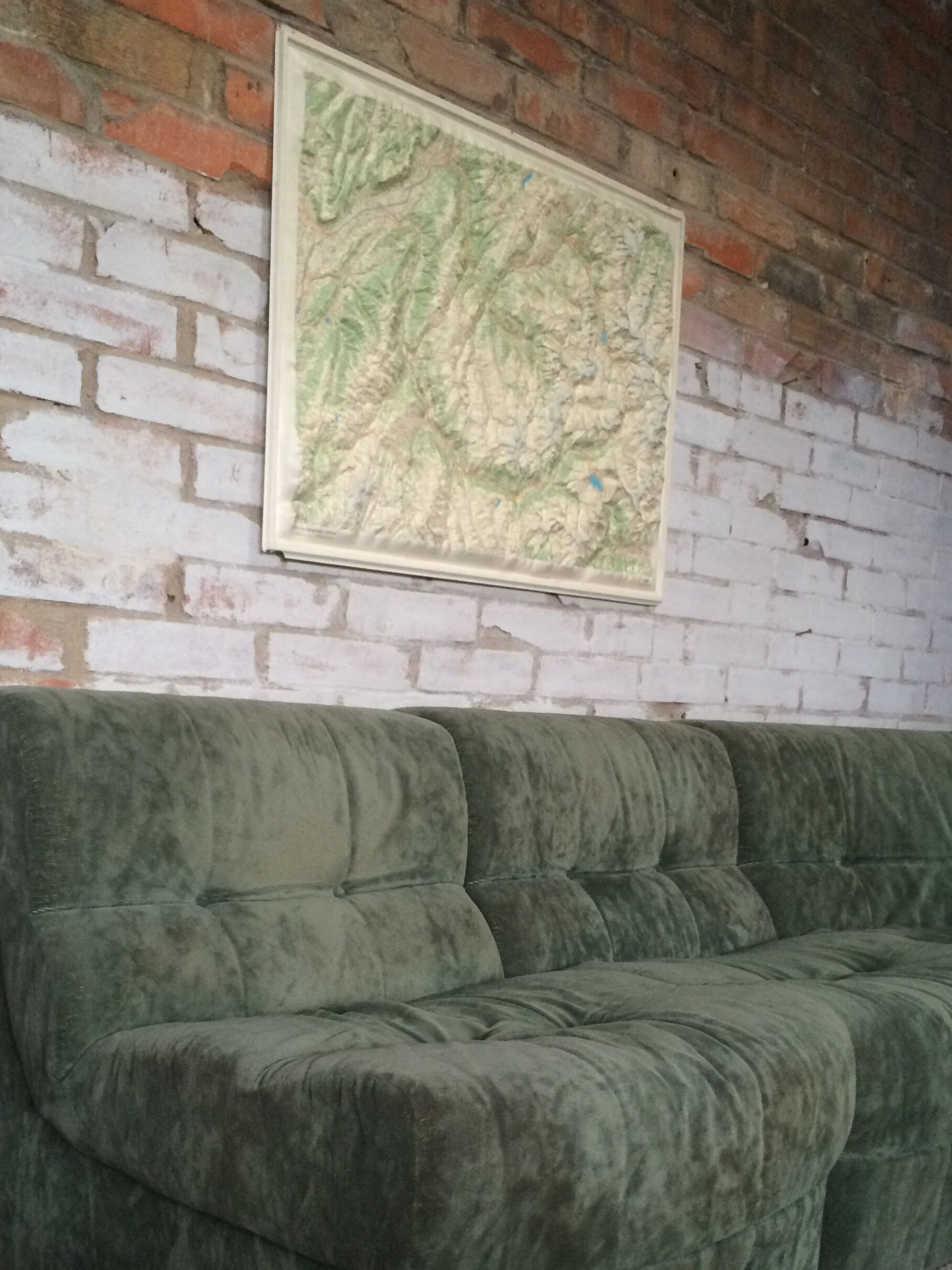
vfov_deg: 47.3
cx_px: 473
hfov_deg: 36.8
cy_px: 811
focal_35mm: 39
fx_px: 1430
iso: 200
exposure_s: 1/30
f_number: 2.2
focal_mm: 4.15
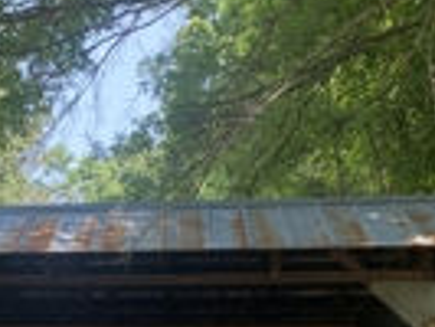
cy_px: 360
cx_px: -85
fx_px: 981
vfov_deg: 18.2
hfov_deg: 23.0
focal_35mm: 78
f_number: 1.8
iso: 32
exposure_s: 1/352
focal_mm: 4.25
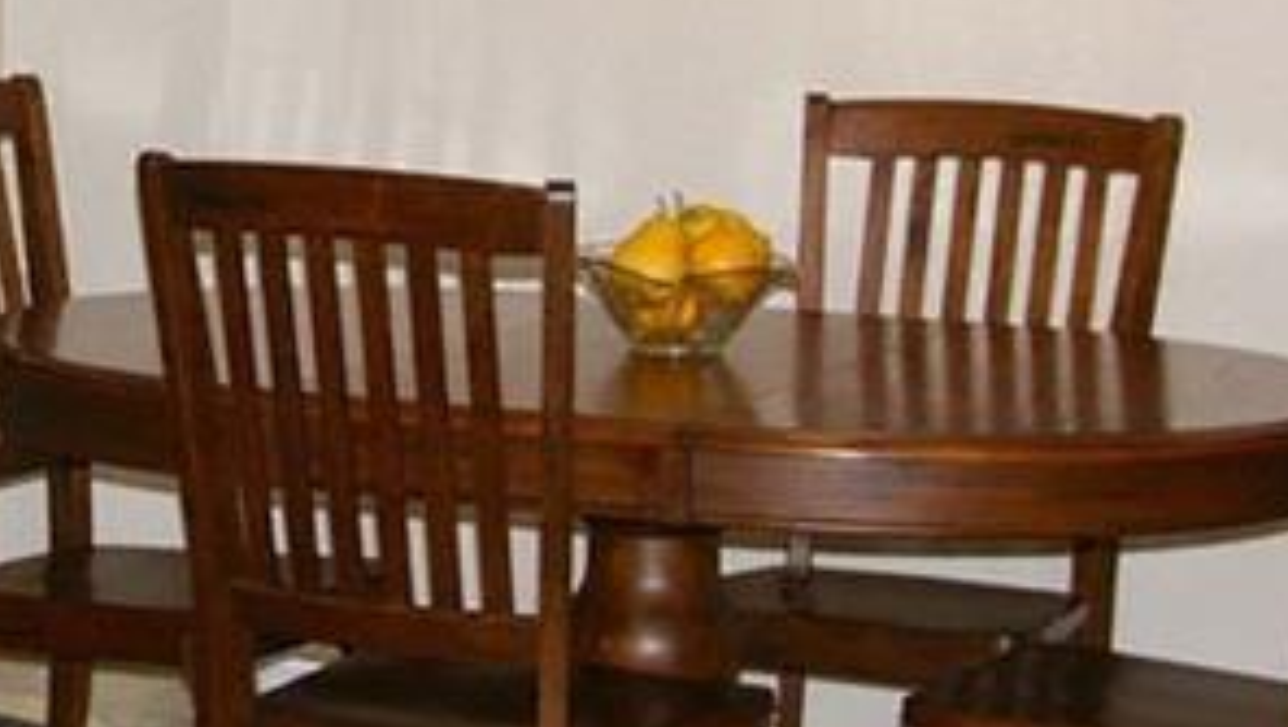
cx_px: 57
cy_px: -87
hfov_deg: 15.0
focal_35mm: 141
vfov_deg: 8.5
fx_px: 4819
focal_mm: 26
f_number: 4
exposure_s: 1/45
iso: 200
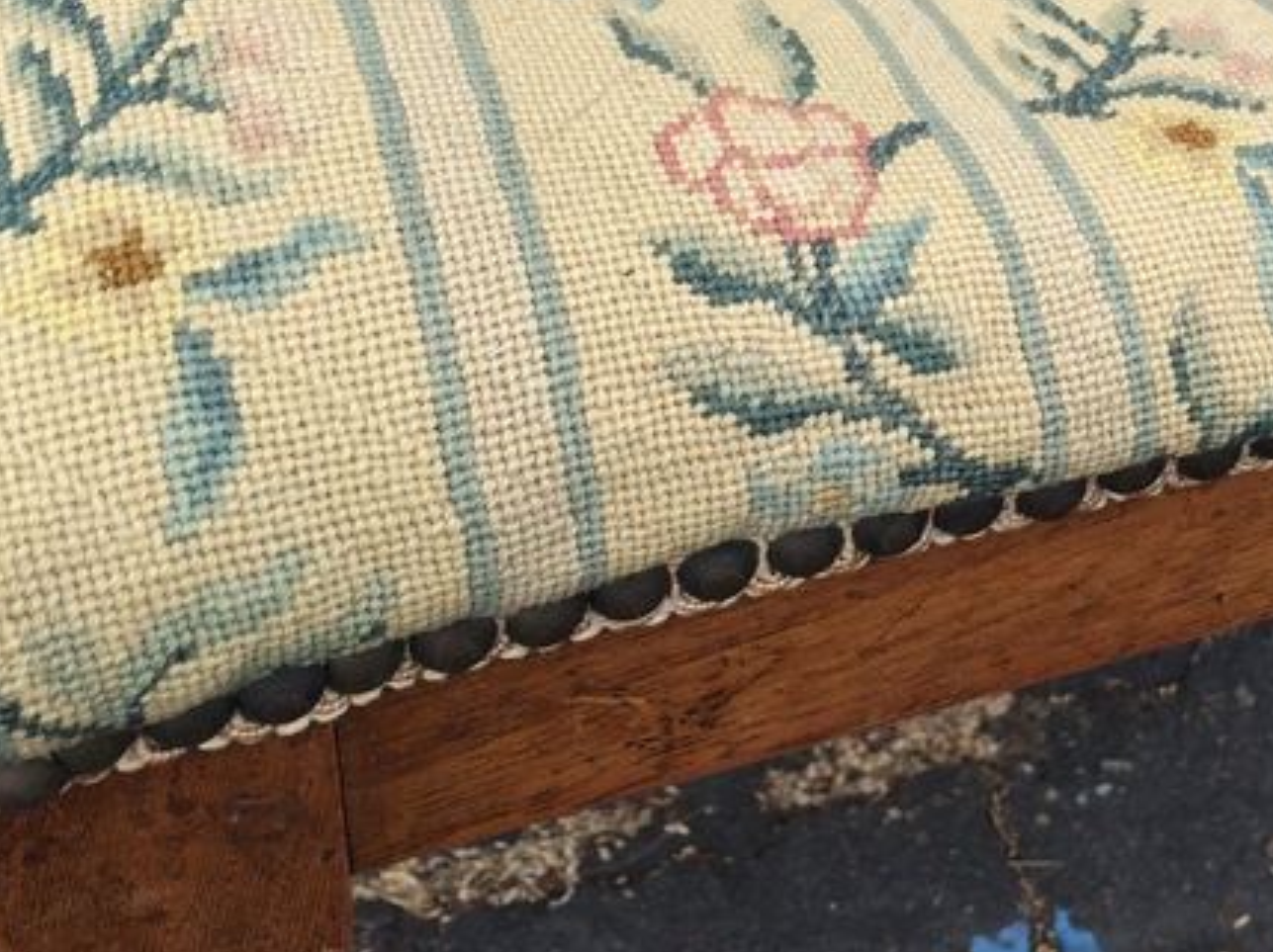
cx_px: 1027
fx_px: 2315
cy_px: 31
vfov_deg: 22.5
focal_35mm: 63
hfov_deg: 30.0
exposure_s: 1/912
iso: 32
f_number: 2.2
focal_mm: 4.12
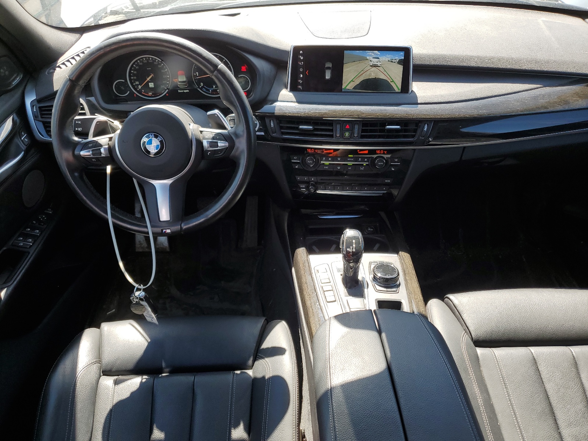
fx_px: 442
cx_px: 294
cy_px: 220
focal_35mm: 26
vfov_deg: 53.1
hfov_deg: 67.3
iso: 50
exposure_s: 1/400
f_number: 1.5
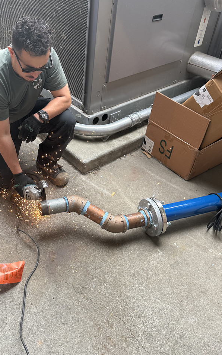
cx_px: 76
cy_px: 160
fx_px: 310
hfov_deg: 39.0
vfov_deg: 59.5
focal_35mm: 32
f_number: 1.78
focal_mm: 6.76
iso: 100
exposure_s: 1/121
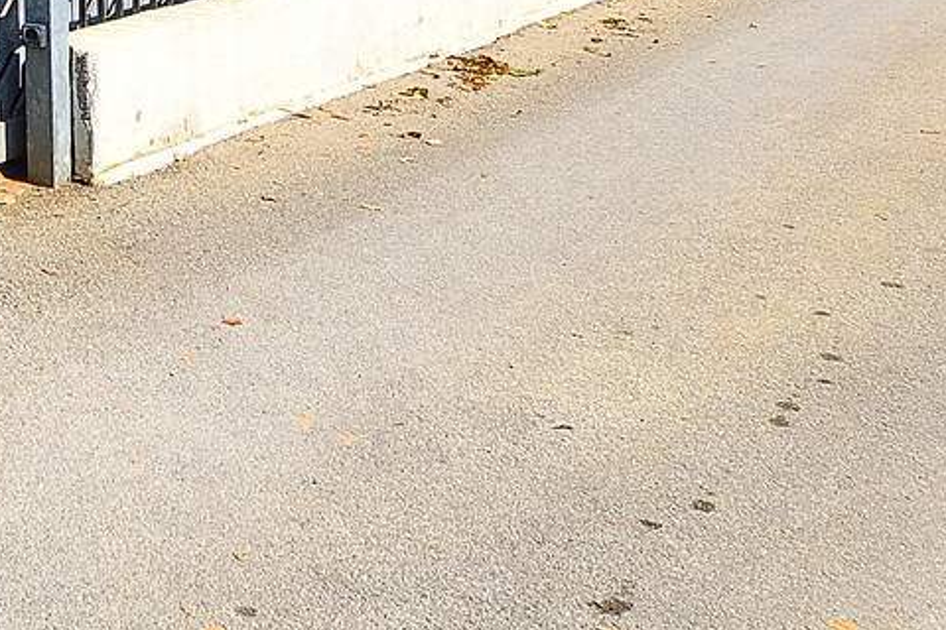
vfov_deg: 18.5
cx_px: -246
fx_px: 1682
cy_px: -353
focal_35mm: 64
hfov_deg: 27.0
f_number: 11
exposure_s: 1/500
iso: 200
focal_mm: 10
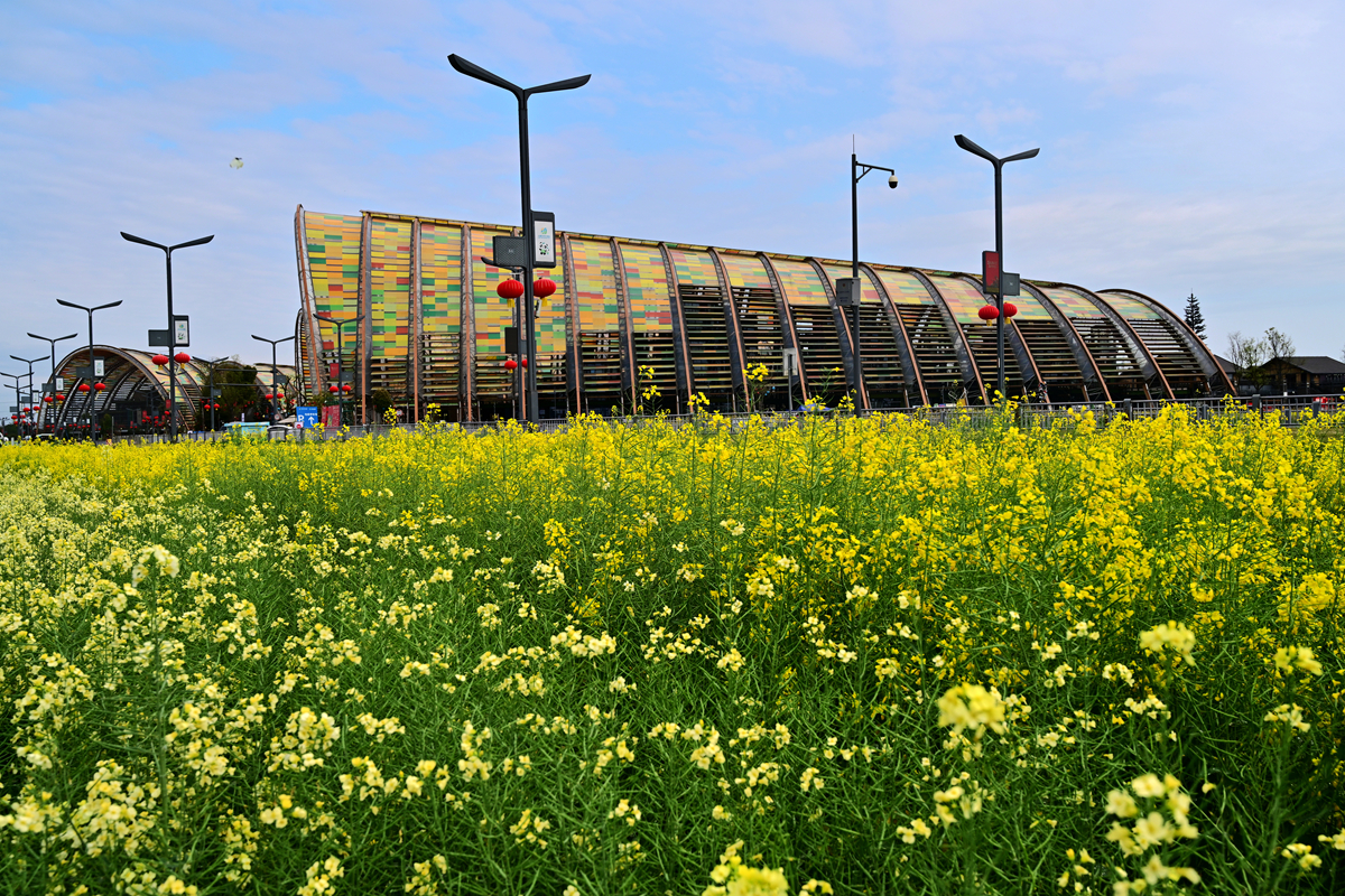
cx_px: 672
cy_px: 448
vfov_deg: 35.9
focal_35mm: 37
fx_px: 1382
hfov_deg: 51.9
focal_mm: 37
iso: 100
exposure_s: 1/250
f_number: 8
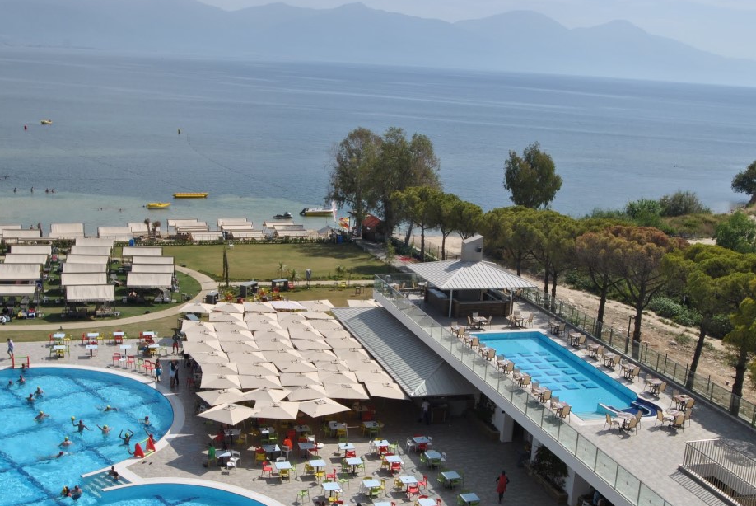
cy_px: 306
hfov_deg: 43.6
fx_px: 946
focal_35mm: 45
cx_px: 386
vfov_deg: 29.8
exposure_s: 1/320
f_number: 9
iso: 100
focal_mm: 24
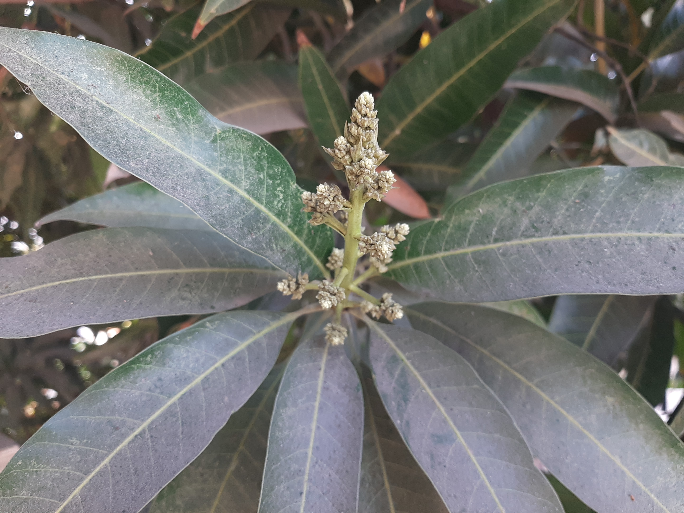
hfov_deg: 67.3
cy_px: 256
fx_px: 514
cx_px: 342
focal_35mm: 26
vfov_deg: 53.1
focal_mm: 3.93
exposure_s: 1/100
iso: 62
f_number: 1.7
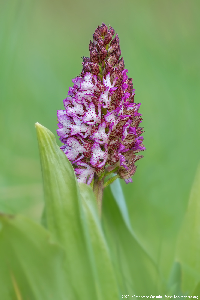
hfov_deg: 4.6
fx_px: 2500
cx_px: 100
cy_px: 150
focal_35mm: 300
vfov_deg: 6.9
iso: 100
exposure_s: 1/6
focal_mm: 200
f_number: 4
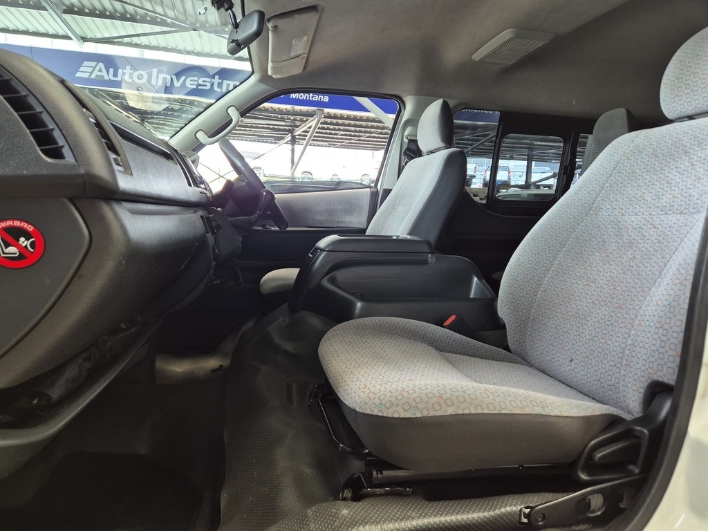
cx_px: 354
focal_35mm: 23
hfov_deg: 73.9
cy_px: 266
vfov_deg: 58.9
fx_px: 470
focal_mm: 5.4
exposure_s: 1/100
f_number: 1.8
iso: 200
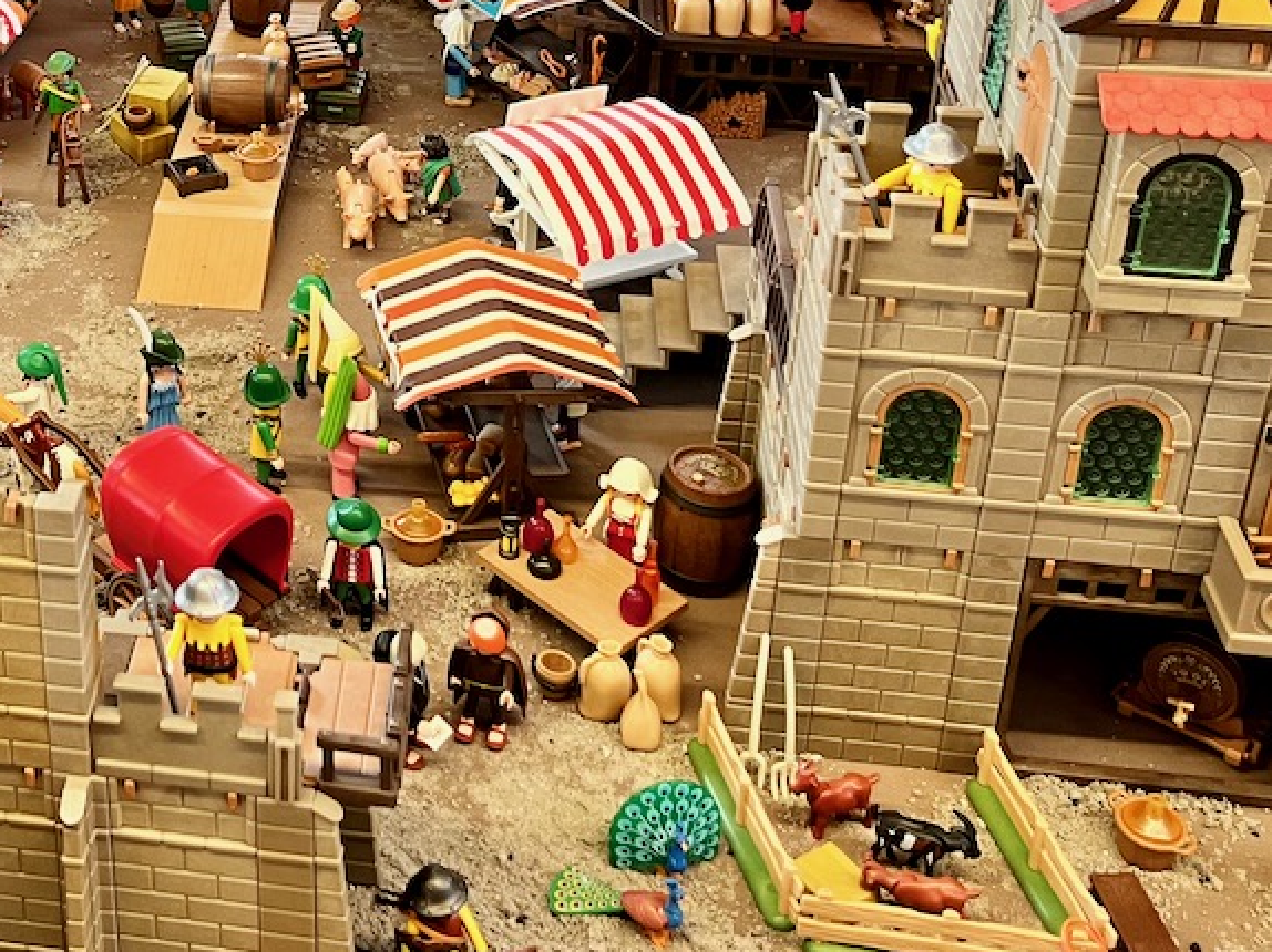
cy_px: -33
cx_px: 155
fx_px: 2130
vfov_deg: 23.9
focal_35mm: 58
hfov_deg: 31.8
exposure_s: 1/64
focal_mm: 5.7
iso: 125
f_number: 1.5
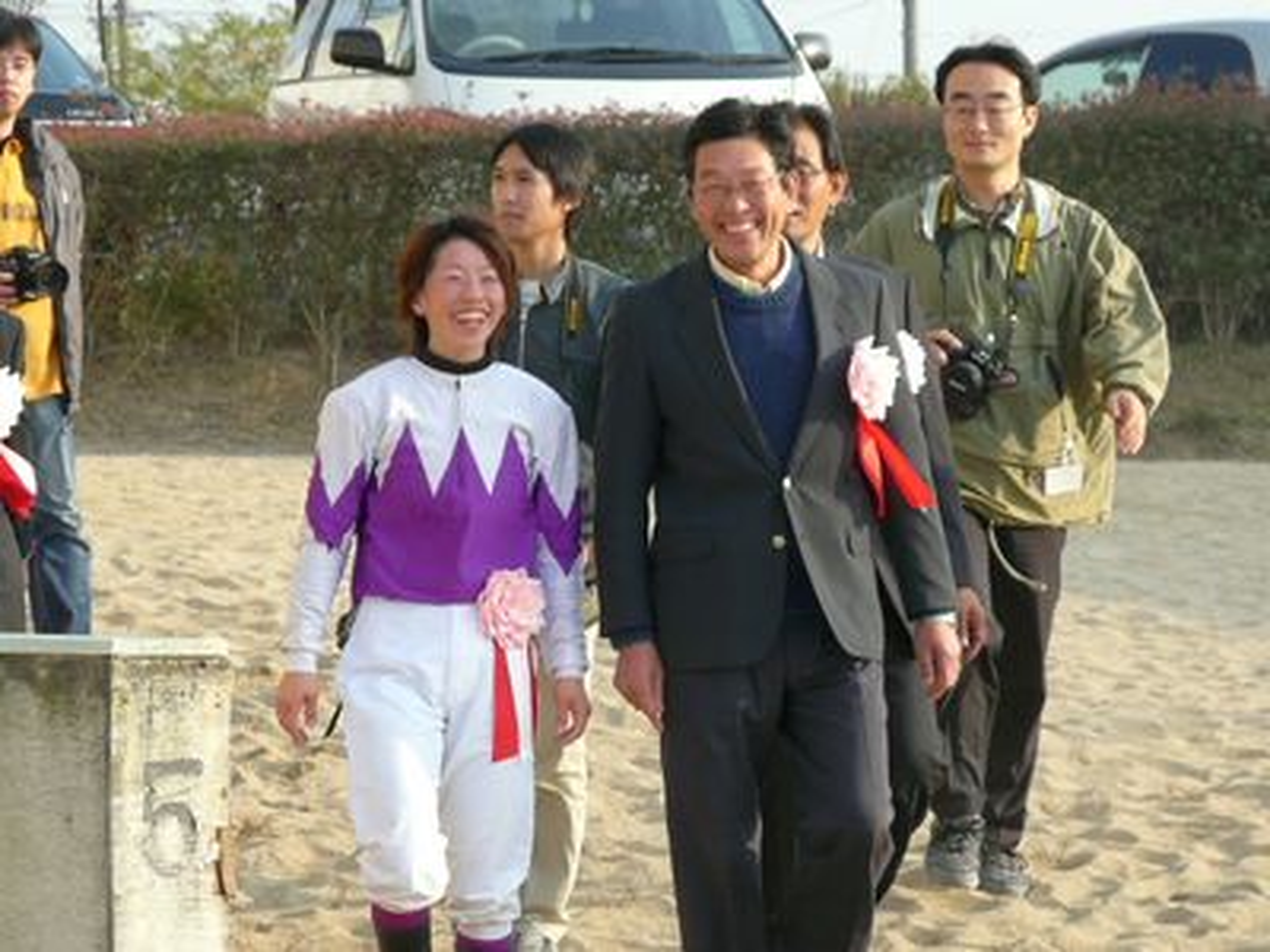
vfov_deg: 5.9
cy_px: 476
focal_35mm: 252
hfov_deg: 7.9
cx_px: 635
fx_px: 9245
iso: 100
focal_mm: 32.5
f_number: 3.6
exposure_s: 1/320
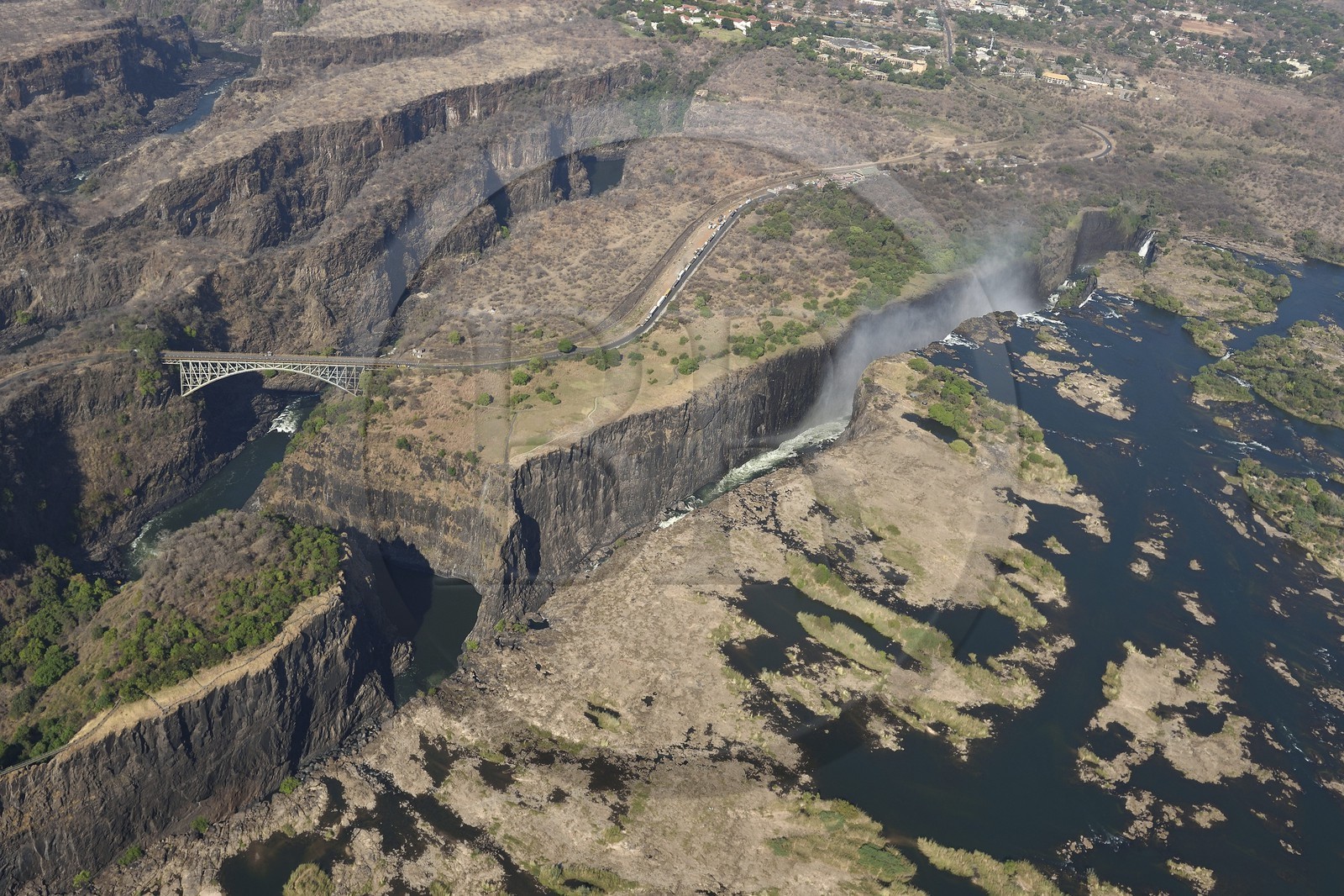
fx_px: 1194
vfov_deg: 41.1
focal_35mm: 32
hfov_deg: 58.7
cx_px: 672
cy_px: 448
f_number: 8
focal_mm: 32
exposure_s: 1/800
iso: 400
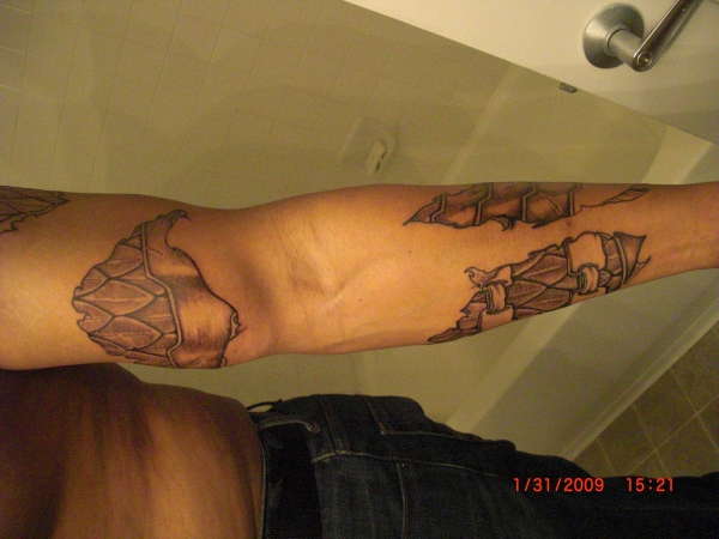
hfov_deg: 51.4
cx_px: 360
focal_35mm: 36
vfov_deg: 39.7
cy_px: 270
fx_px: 748
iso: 800
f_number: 2.8
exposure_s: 1/100
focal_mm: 6.3
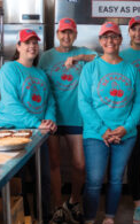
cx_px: 114
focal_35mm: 80
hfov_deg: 16.2
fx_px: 488
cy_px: 105
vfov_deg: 25.8
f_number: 3.8
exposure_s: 1/320
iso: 200
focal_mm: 21
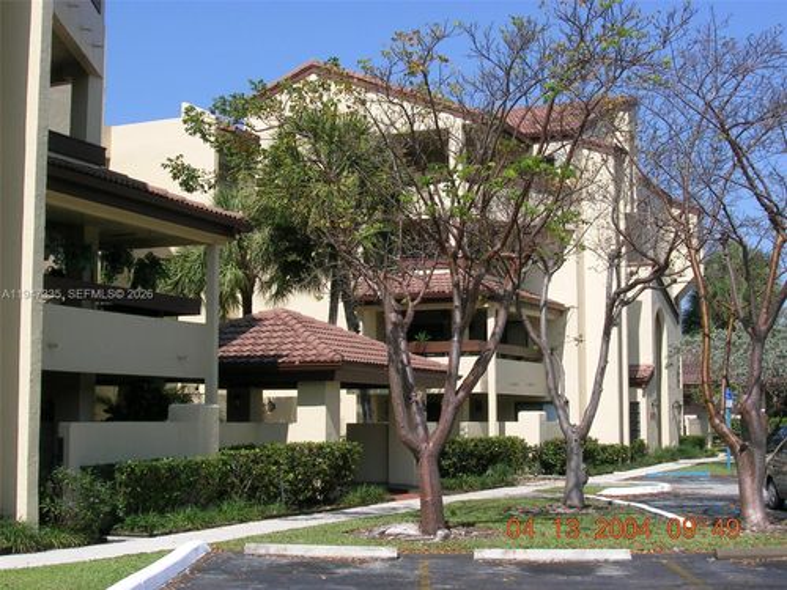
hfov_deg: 31.7
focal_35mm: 61
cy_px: 295
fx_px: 1387
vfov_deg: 24.0
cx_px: 394
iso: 50
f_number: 5.9
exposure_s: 1/296
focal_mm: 9.3
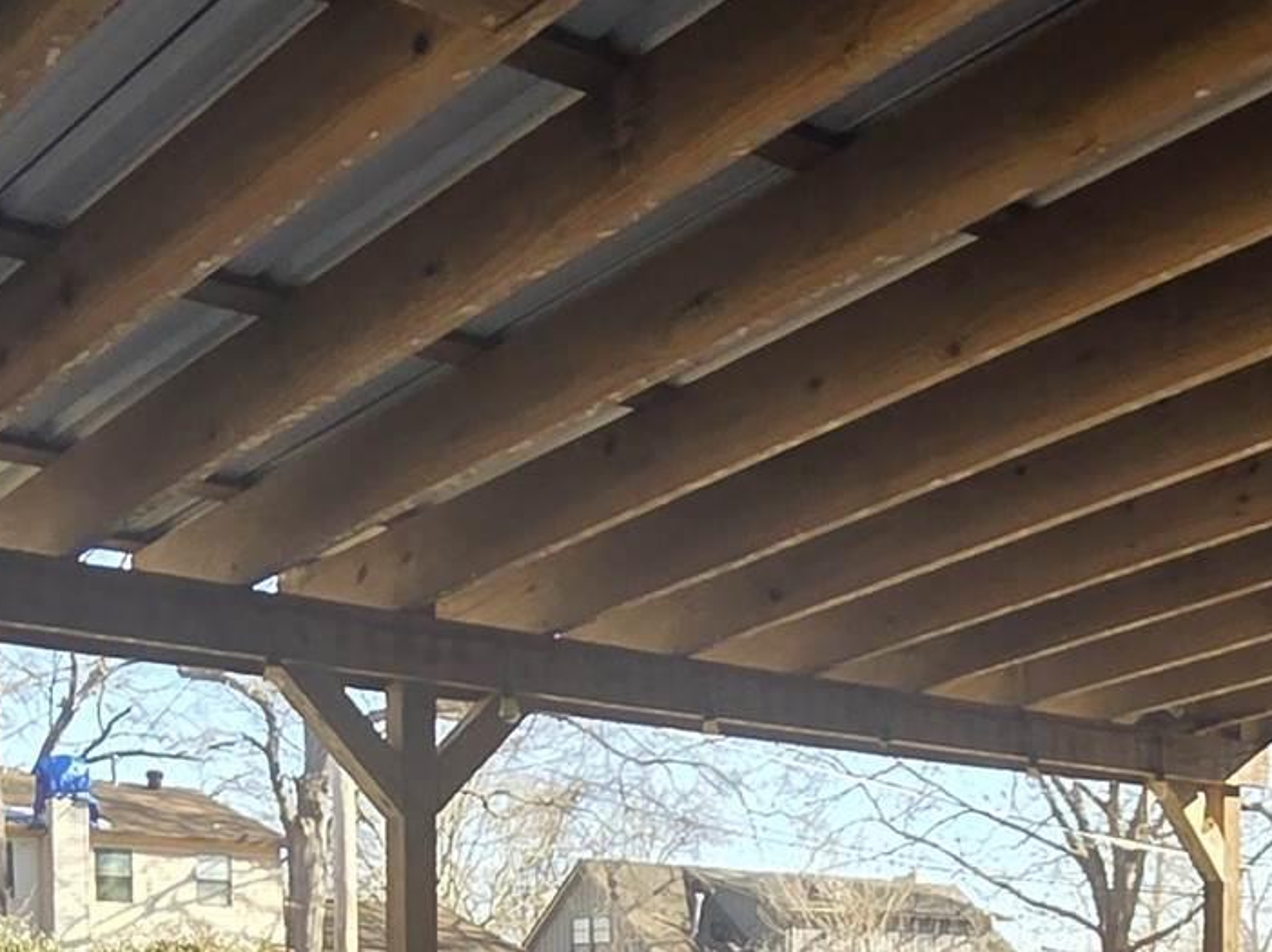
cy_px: 1273
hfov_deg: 33.6
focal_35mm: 57
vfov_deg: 22.6
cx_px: 815
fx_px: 2093
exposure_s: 1/305
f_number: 2.2
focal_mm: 2.2
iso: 50
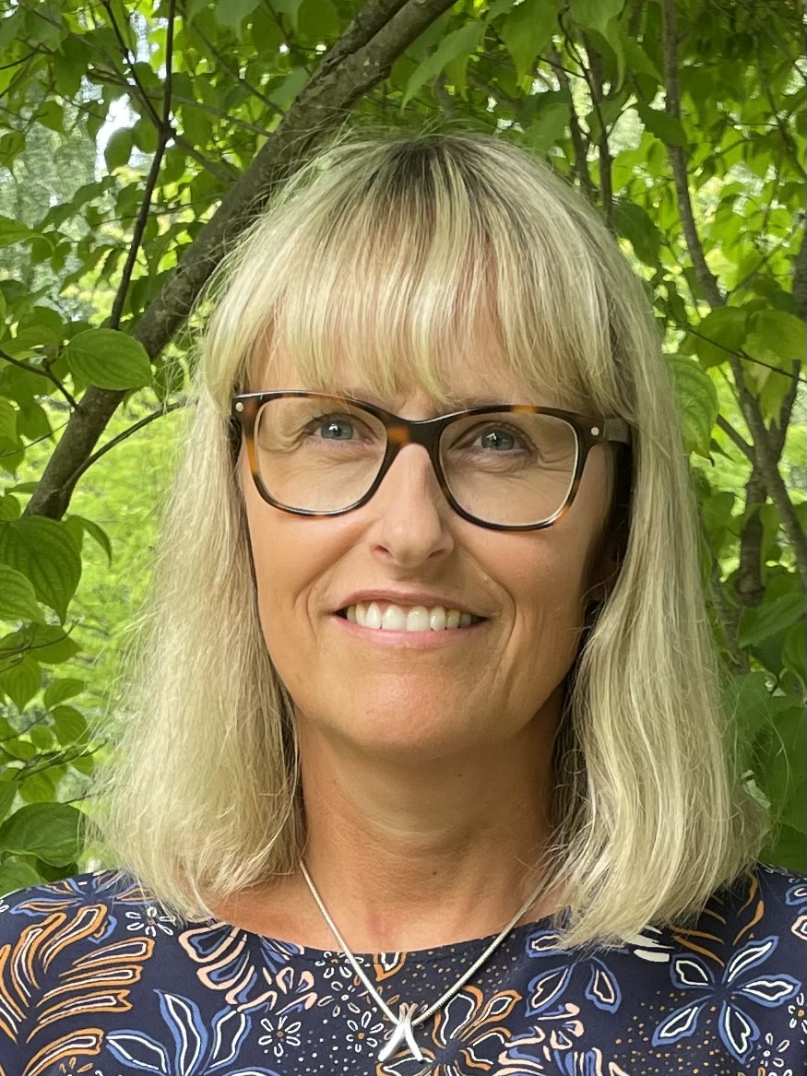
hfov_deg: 53.1
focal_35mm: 26
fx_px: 808
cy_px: 538
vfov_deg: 67.3
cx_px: 404
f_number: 1.6
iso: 32
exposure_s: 1/159
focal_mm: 4.2
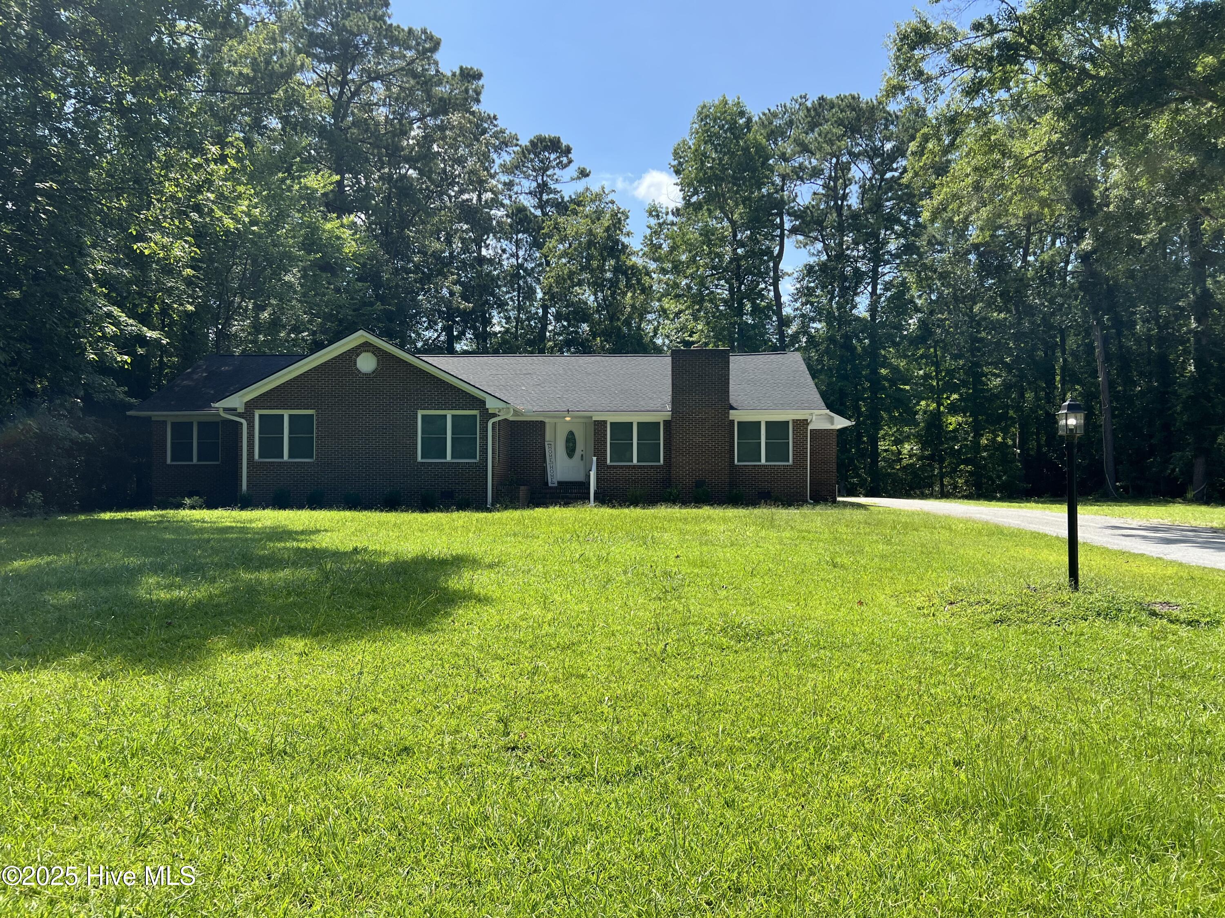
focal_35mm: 26
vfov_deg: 53.1
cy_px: 459
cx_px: 612
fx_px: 920
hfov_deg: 67.3
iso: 50
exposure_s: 1/1645
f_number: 1.5
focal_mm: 5.7
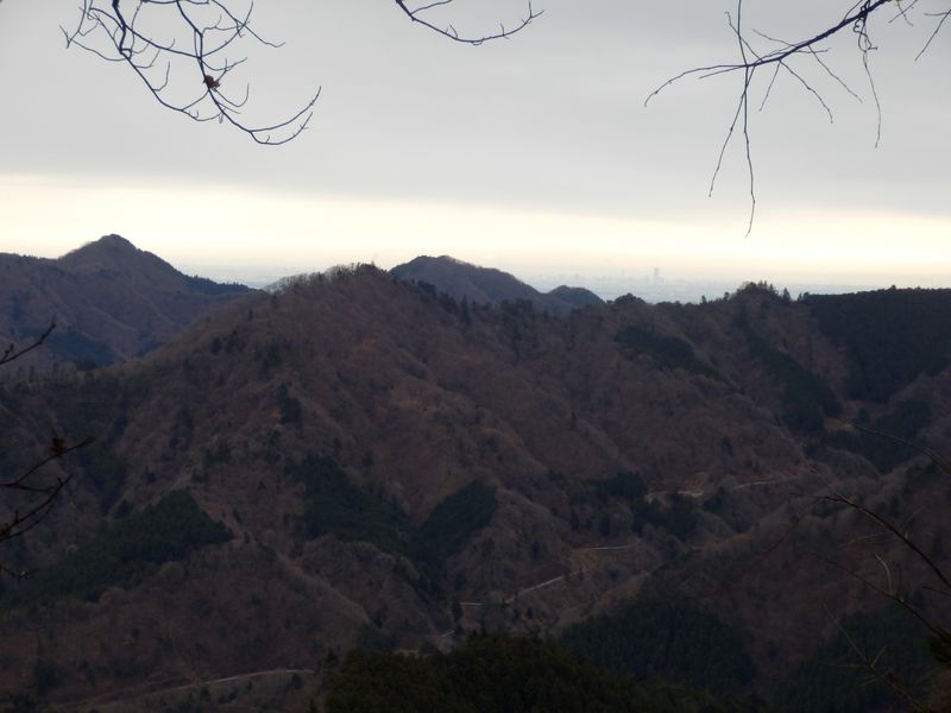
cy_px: 356
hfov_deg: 20.4
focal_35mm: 96
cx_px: 476
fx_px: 2637
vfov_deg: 15.4
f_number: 5.3
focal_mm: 17.1
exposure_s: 1/100
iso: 80
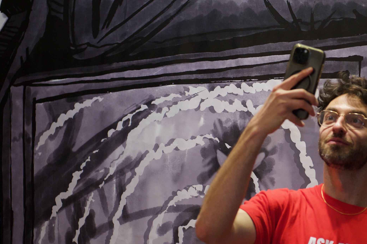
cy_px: 186
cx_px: 286
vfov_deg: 9.5
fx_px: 1467
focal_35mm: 144
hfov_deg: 14.2
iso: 1600
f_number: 2.8
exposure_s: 1/80
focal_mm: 70
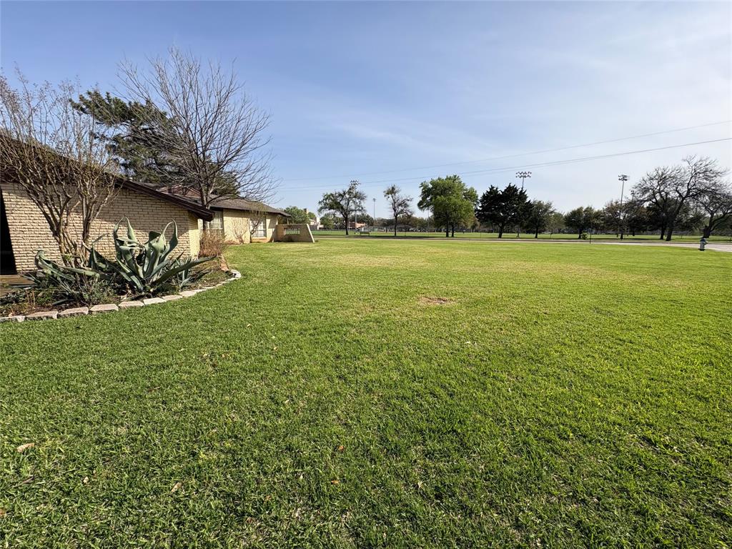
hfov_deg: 102.1
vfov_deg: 85.7
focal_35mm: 14
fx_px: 296
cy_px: 274
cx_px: 366
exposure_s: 1/1880
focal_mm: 2.22
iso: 50
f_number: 2.2
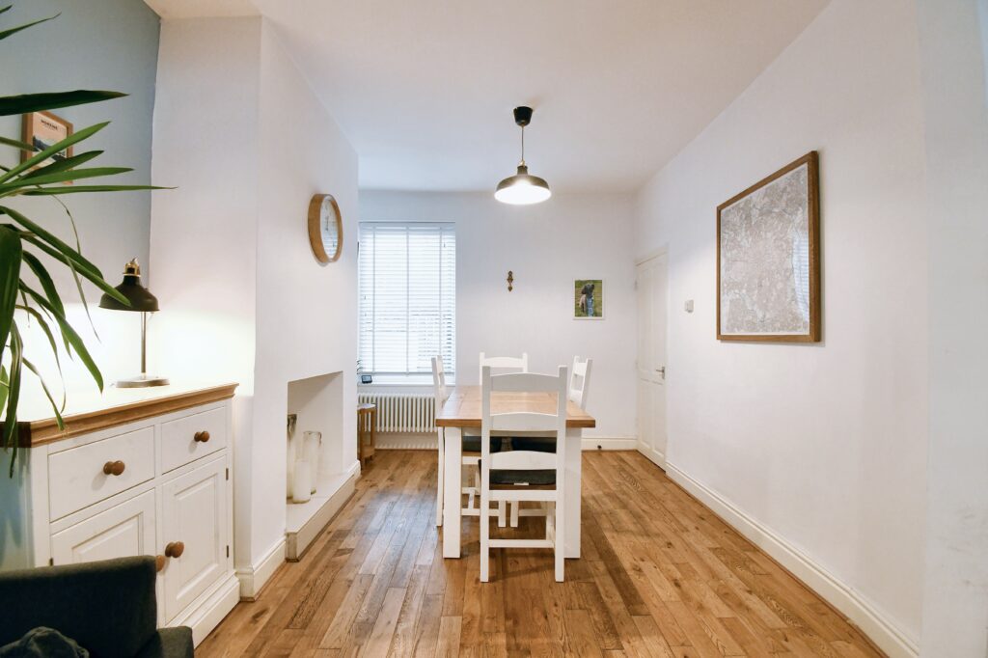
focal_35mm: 15
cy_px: 329
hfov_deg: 100.4
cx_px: 494
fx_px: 412
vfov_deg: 77.3
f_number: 10
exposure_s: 1/13
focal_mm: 10
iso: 1600
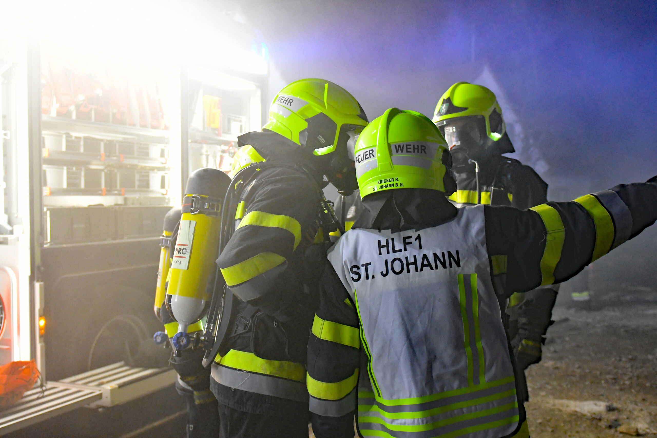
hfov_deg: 53.1
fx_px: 657
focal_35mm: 36
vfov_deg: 36.9
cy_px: 219
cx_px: 328
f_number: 2.8
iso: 2800
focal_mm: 24
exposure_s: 1/320
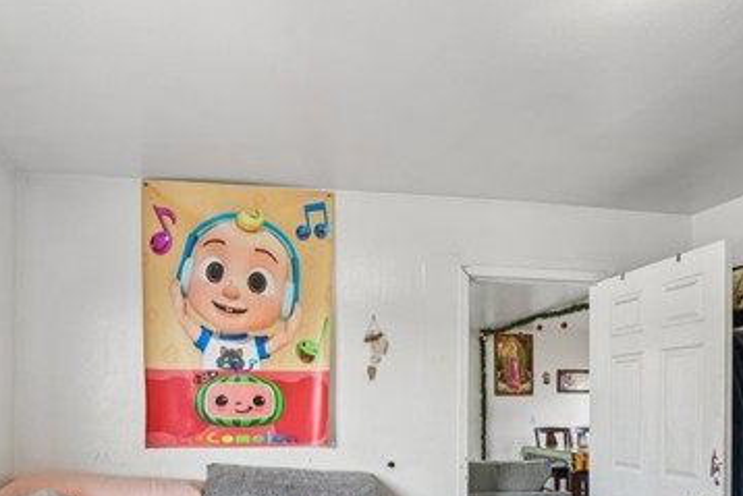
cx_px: 313
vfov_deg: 48.4
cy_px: 398
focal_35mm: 25
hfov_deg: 71.0
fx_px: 516
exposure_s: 1/15
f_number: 8
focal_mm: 14
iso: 400
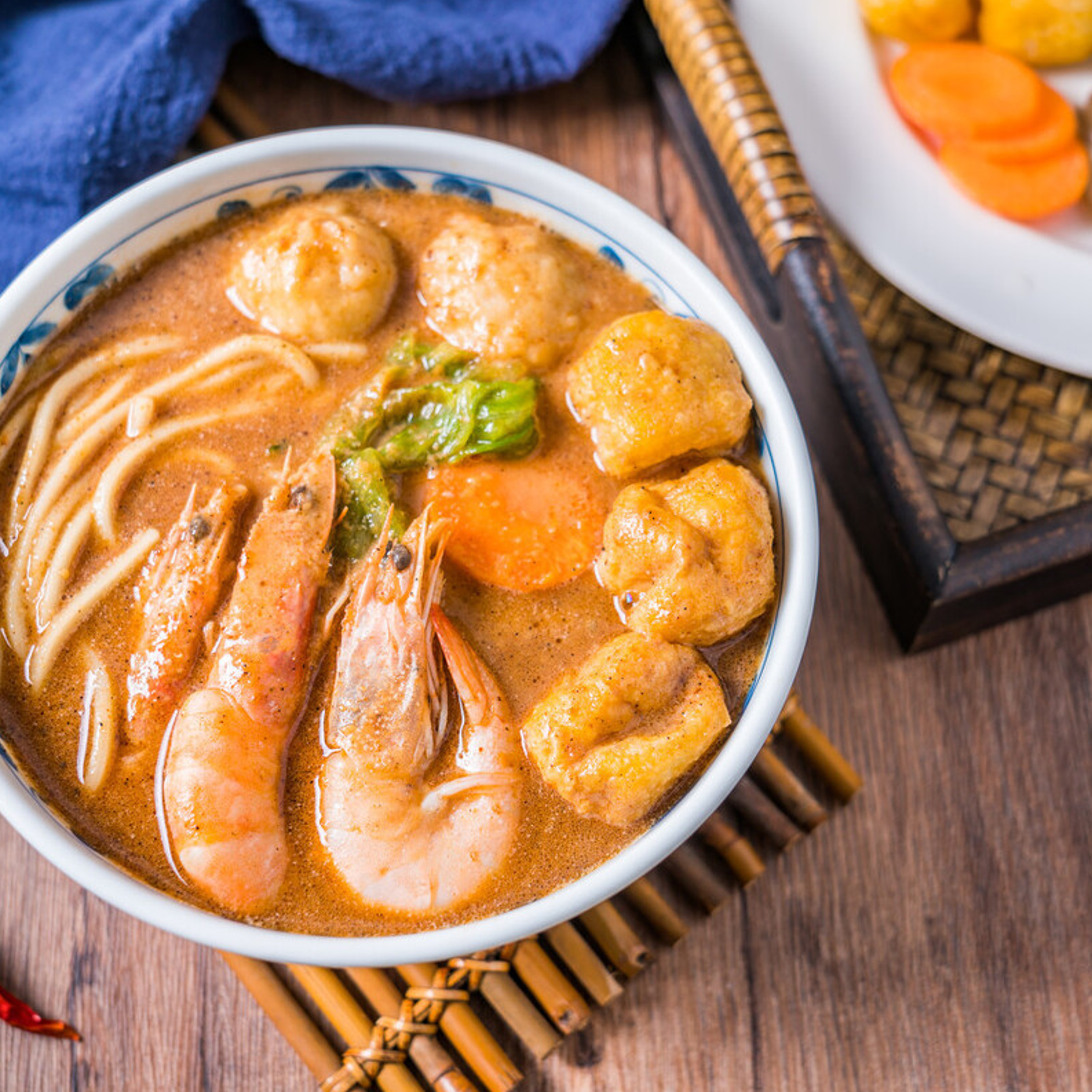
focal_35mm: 54
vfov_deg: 31.6
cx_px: 592
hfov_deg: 31.6
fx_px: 1927
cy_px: 545
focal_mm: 42
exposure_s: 1/200
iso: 100
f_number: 5.6
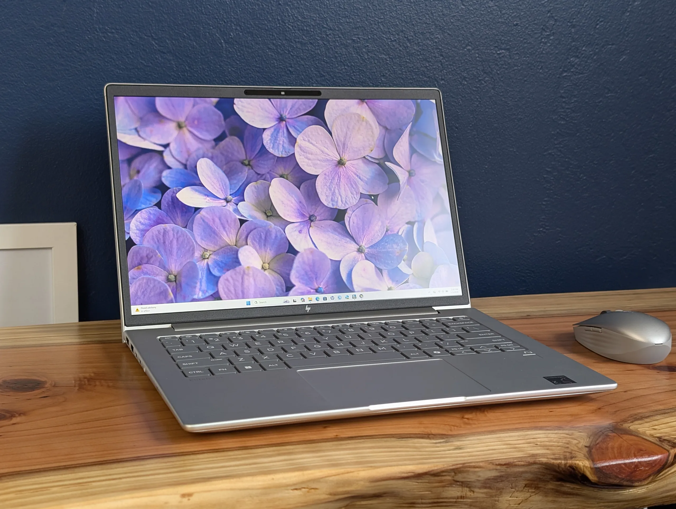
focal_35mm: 49
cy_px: 254
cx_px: 338
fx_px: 958
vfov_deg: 29.8
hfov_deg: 38.9
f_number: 1.68
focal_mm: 6.9
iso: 37
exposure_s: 1/24
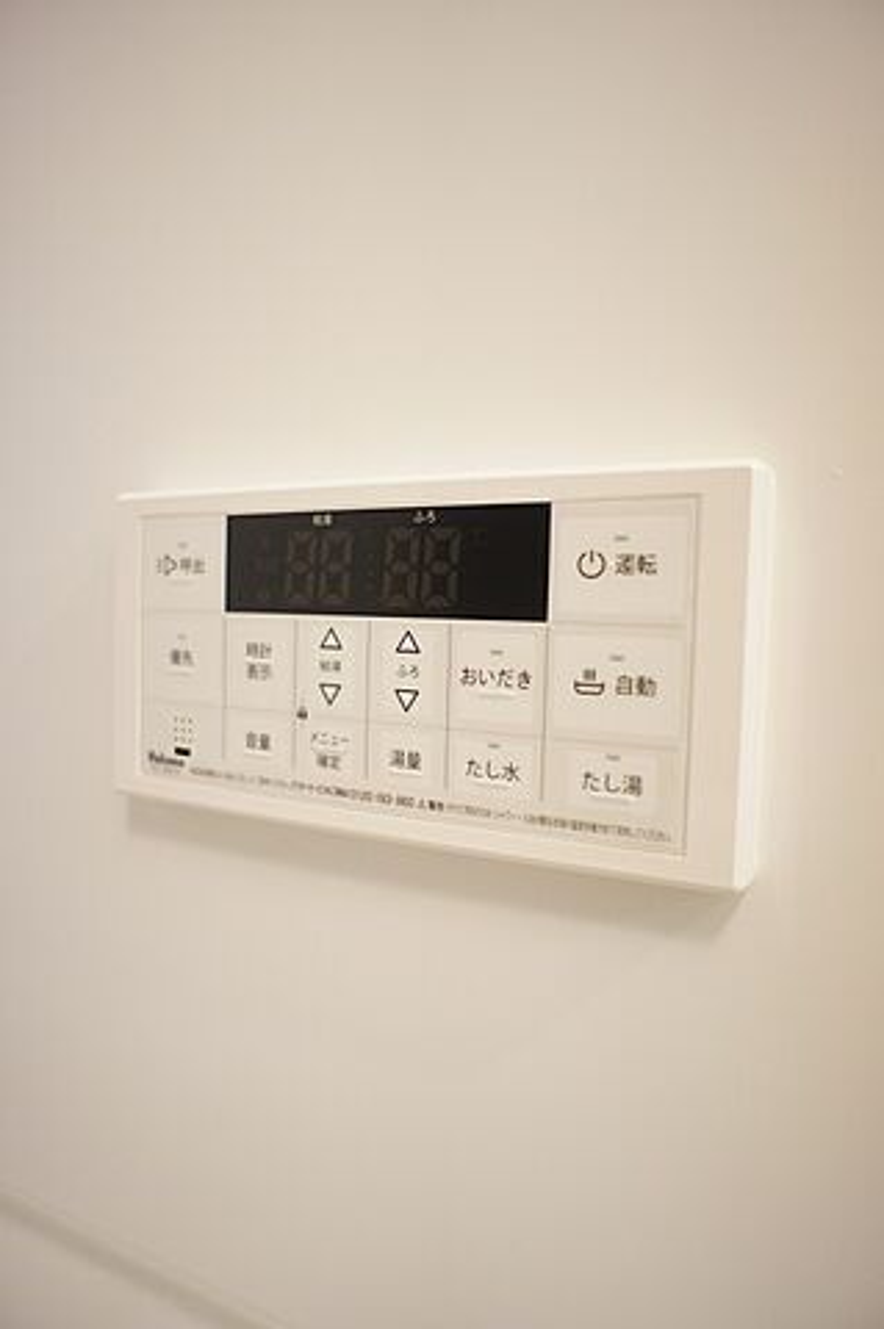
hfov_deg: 53.0
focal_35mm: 24
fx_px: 886
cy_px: 664
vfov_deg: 73.8
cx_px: 442
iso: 500
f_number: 2.8
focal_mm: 16
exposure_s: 1/30
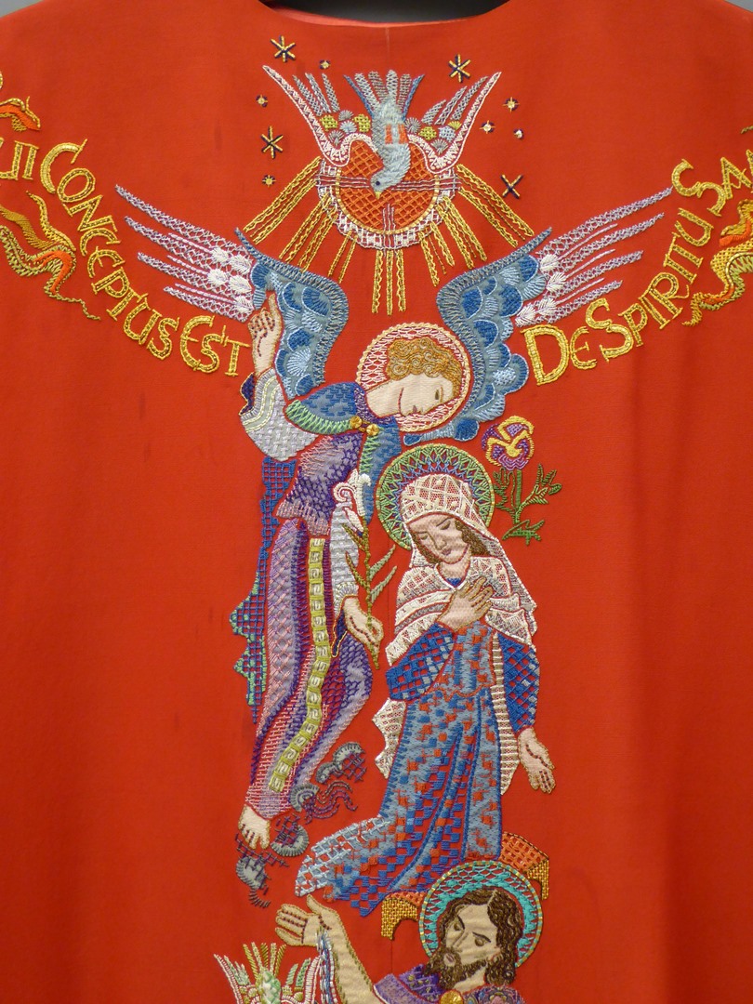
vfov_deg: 38.2
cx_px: 376
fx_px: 1450
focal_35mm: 50
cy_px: 502
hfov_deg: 29.1
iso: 400
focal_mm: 9
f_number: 4.1
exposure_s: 1/25
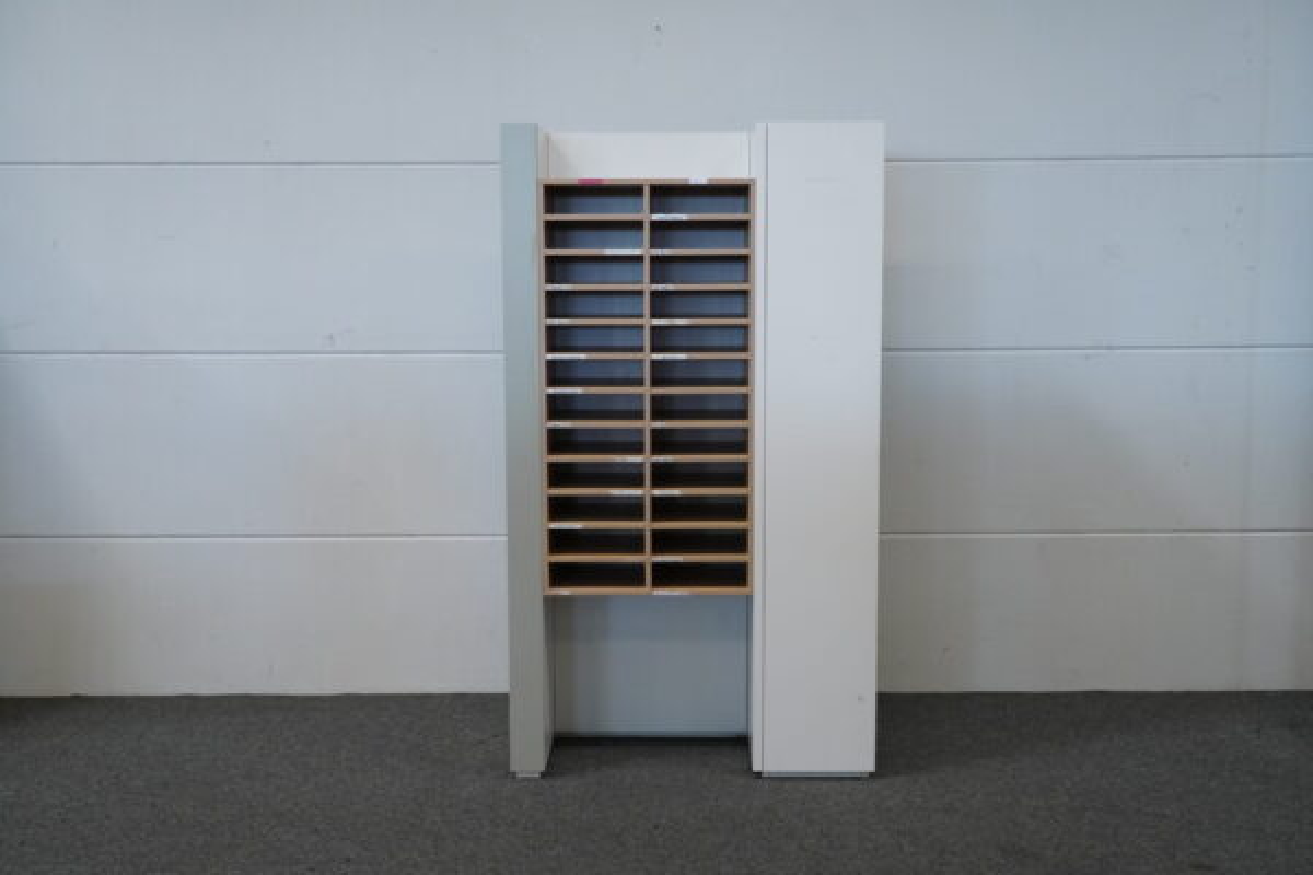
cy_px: 438
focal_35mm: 38
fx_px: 1386
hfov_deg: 50.7
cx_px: 656
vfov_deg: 35.1
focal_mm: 38
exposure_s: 1/160
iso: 5000
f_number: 8
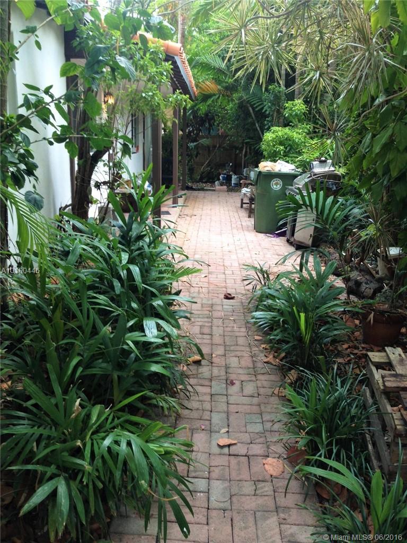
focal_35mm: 33
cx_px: 204
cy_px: 272
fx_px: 517
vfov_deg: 55.4
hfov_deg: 42.9
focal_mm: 4.12
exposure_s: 1/120
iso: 64
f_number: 2.4
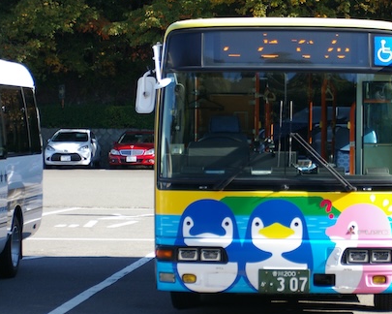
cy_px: 164
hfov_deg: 13.2
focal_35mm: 146
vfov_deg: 10.6
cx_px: 261
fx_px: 1694
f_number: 5.6
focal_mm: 70
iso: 400
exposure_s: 1/500
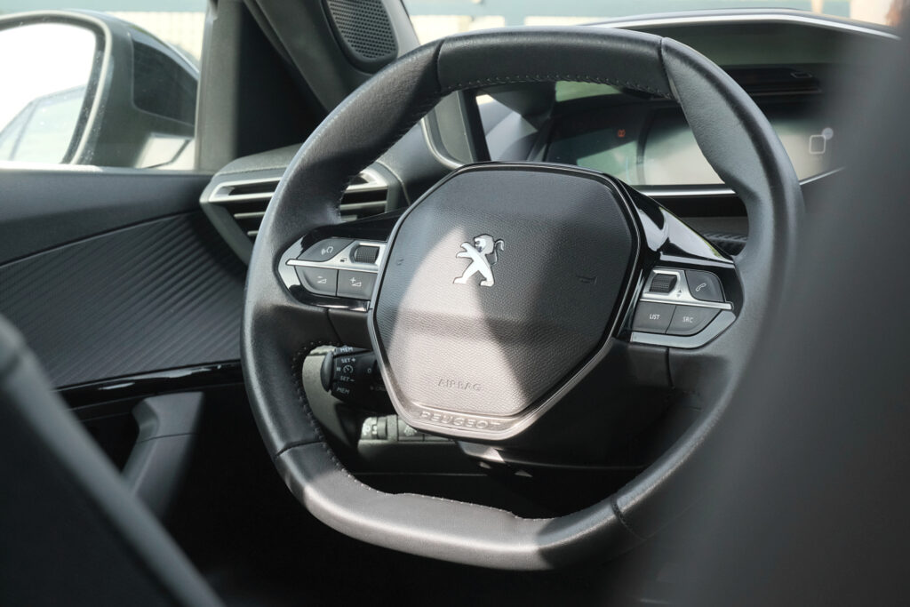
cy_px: 304
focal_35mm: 68
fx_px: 1719
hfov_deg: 29.7
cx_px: 455
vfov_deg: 20.0
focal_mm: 45
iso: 2000
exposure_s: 1/200
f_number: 9
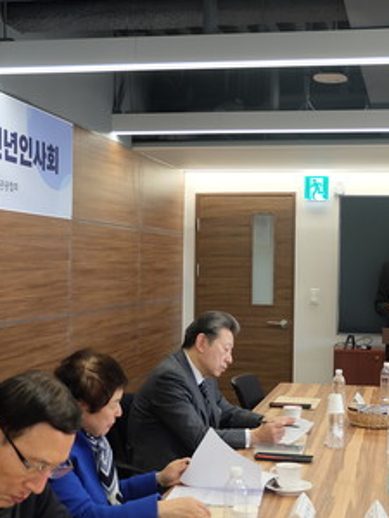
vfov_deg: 36.8
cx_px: 232
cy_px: 285
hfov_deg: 28.0
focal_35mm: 52
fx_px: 779
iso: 640
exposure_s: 1/90
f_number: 3.6
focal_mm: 18.2
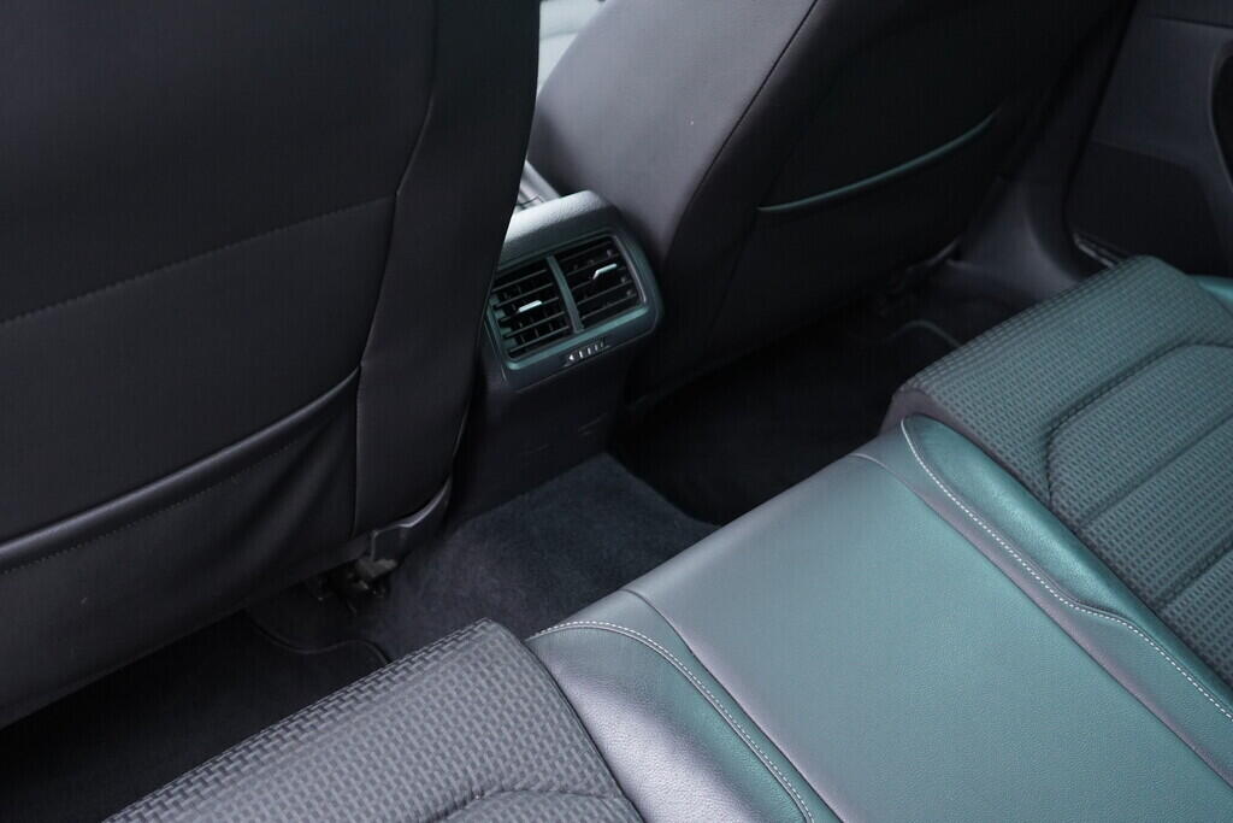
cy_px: 412
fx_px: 1233
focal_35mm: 36
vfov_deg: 36.9
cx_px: 616
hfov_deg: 53.1
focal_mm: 24
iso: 1000
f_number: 2.8
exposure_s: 1/40
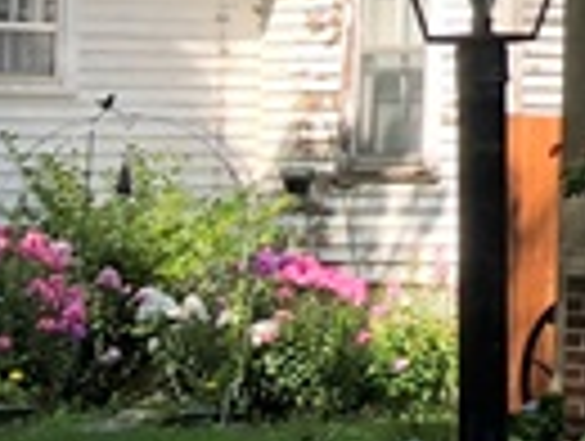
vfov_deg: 8.6
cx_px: 1647
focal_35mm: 172
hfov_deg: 9.5
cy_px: -36
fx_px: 2912
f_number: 1.8
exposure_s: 1/631
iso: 20
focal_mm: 3.99
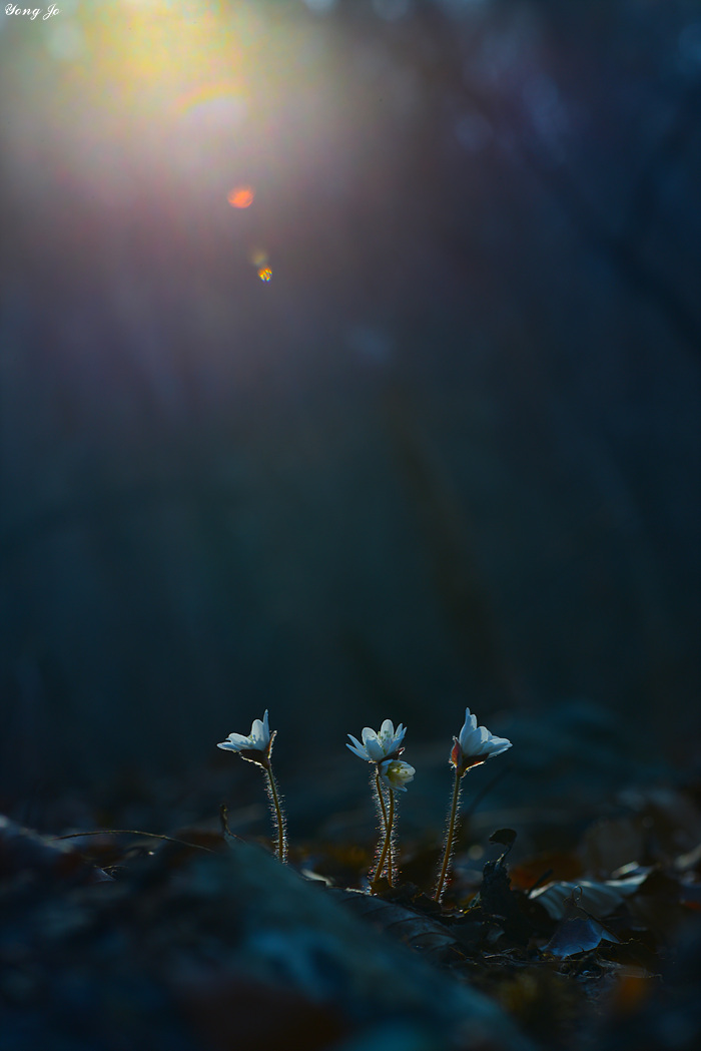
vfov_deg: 19.5
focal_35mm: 105
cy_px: 526
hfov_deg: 13.0
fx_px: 3065
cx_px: 350
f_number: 10
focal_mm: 105
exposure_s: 1/100
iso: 64
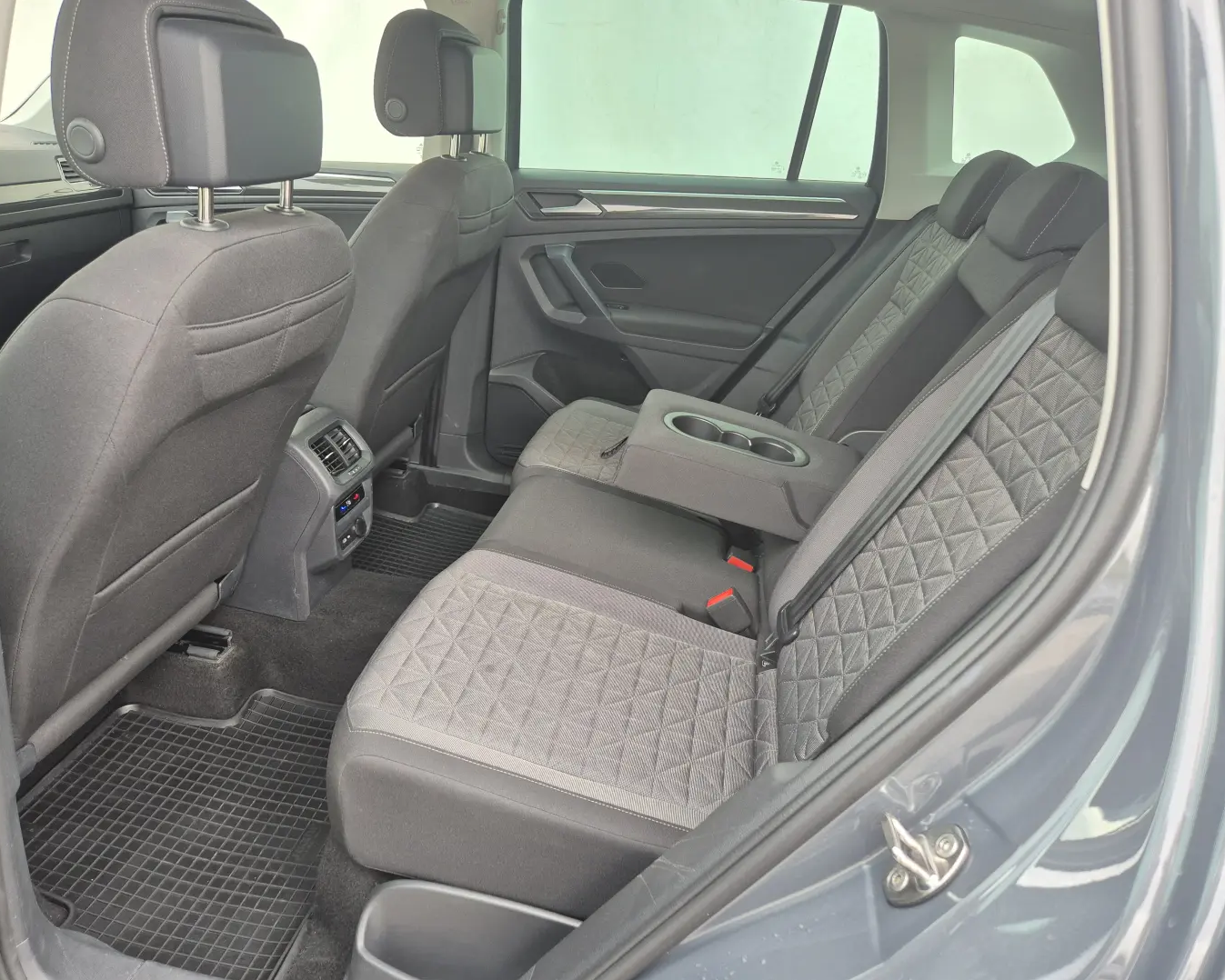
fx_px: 870
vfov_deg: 58.8
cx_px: 602
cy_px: 490
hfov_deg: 70.3
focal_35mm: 24
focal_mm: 5.4
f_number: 1.8
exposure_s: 1/100
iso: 160
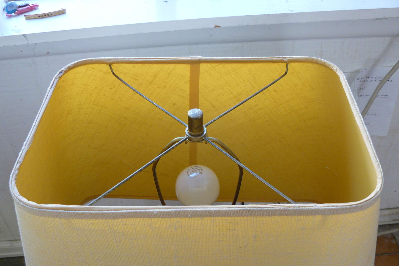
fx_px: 421
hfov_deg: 50.7
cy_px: 143
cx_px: 200
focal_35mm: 38
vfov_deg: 35.0
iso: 160
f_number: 2.8
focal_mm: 6
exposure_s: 1/30
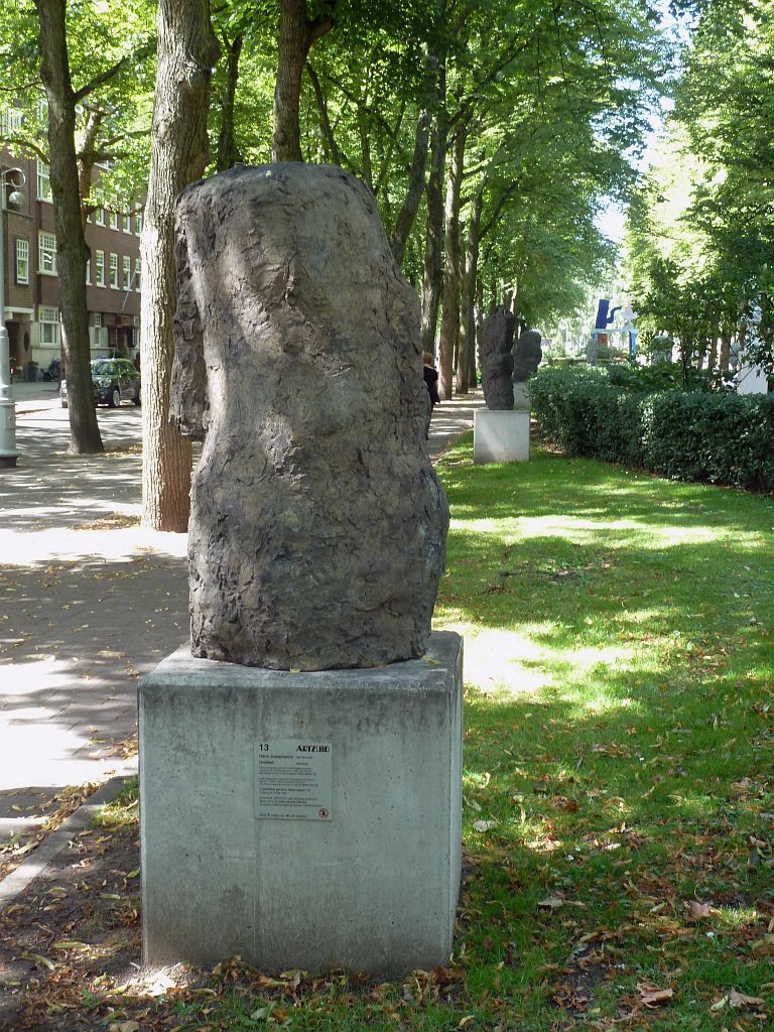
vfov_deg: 39.7
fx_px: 1431
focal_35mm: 48
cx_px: 387
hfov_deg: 30.3
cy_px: 516
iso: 100
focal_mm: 7.9
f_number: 3.8
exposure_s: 1/30
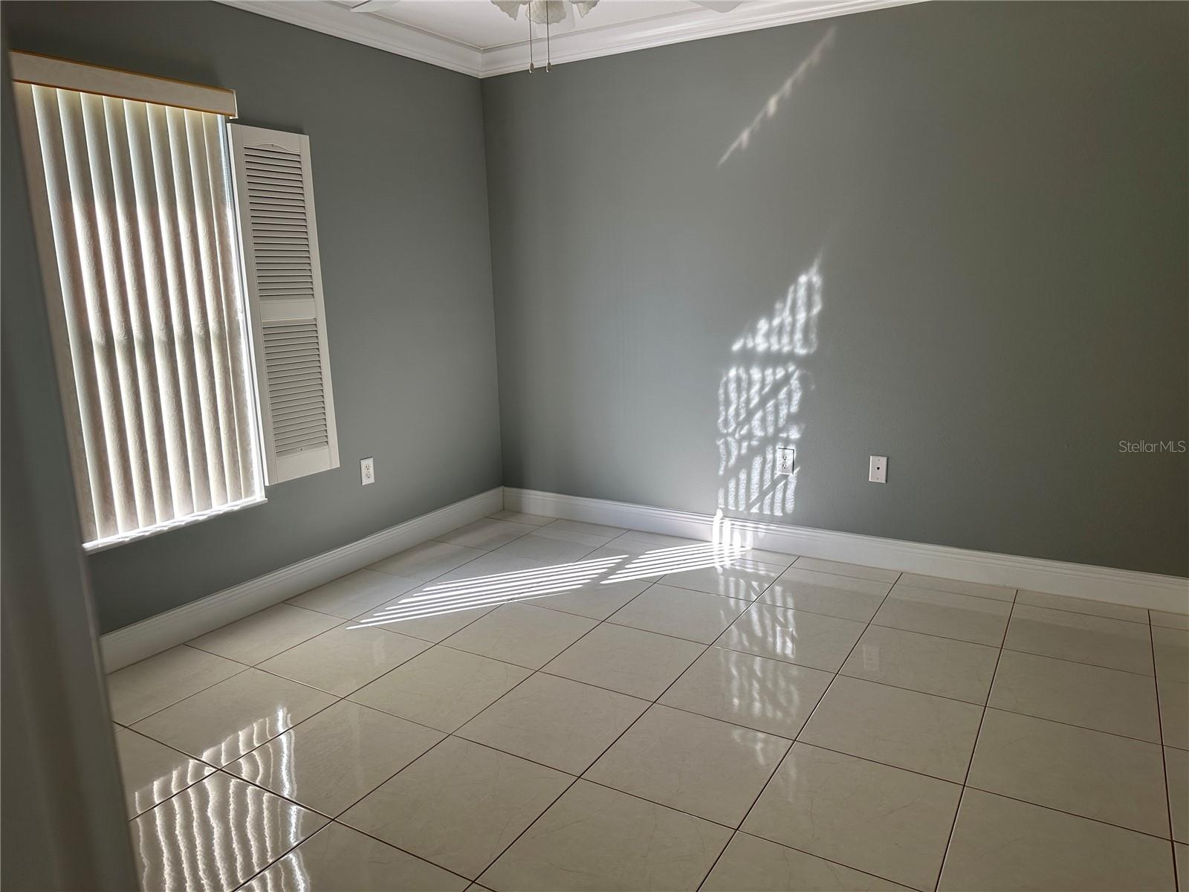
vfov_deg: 56.8
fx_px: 824
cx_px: 594
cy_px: 446
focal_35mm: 24
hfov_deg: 71.6
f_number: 1.78
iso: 125
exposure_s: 1/120
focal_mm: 6.86
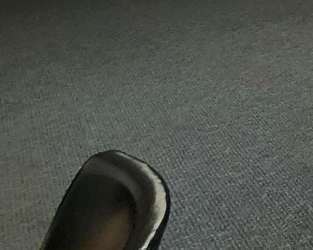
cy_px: -223
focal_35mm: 66
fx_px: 611
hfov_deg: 16.7
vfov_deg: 17.7
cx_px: 695
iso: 250
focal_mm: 2.2
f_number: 2.2
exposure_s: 1/60
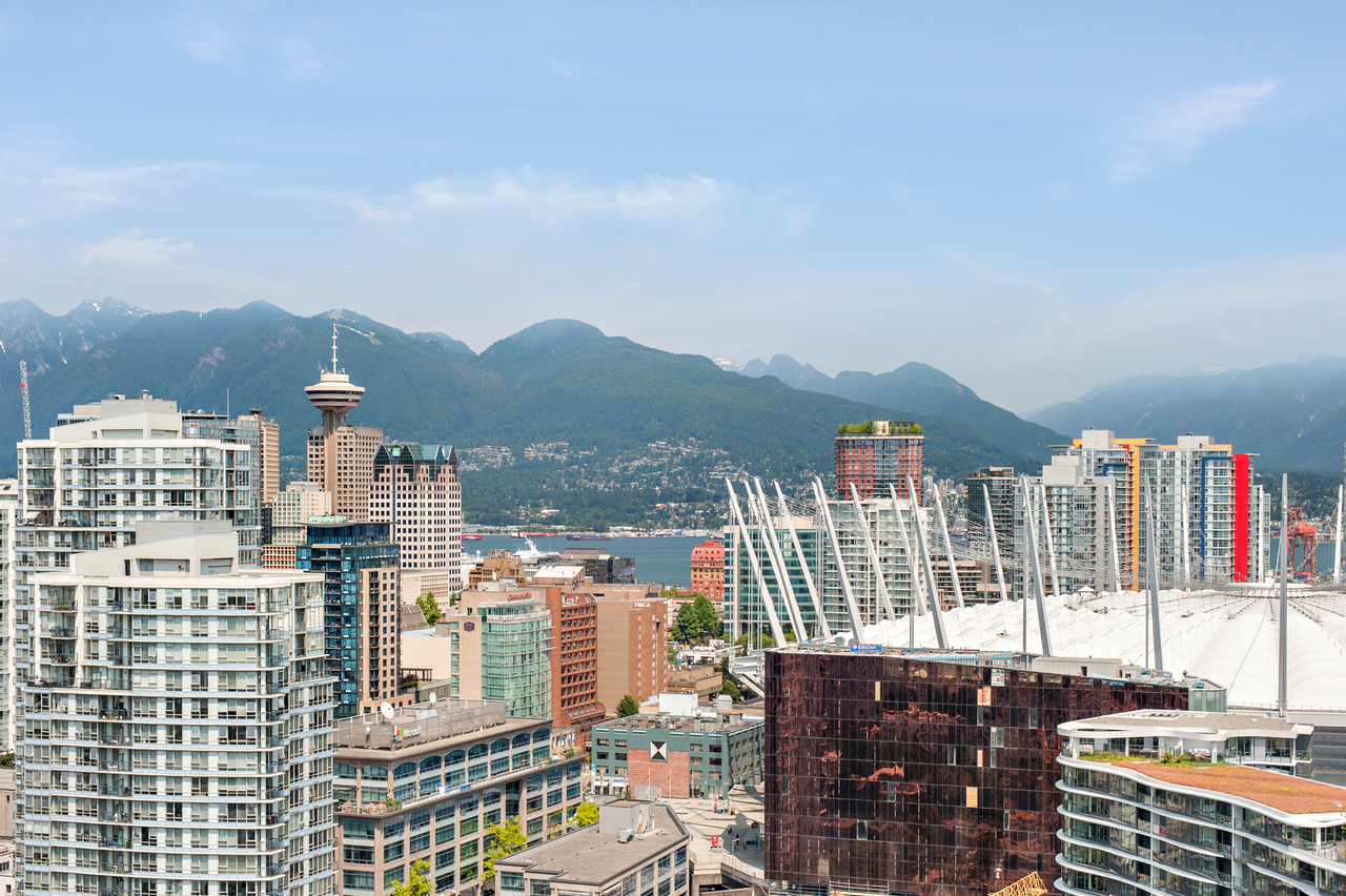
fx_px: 1868
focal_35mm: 50
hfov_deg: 39.6
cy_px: 448
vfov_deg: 27.0
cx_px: 673
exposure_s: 1/320
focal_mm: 50
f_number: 8
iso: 200
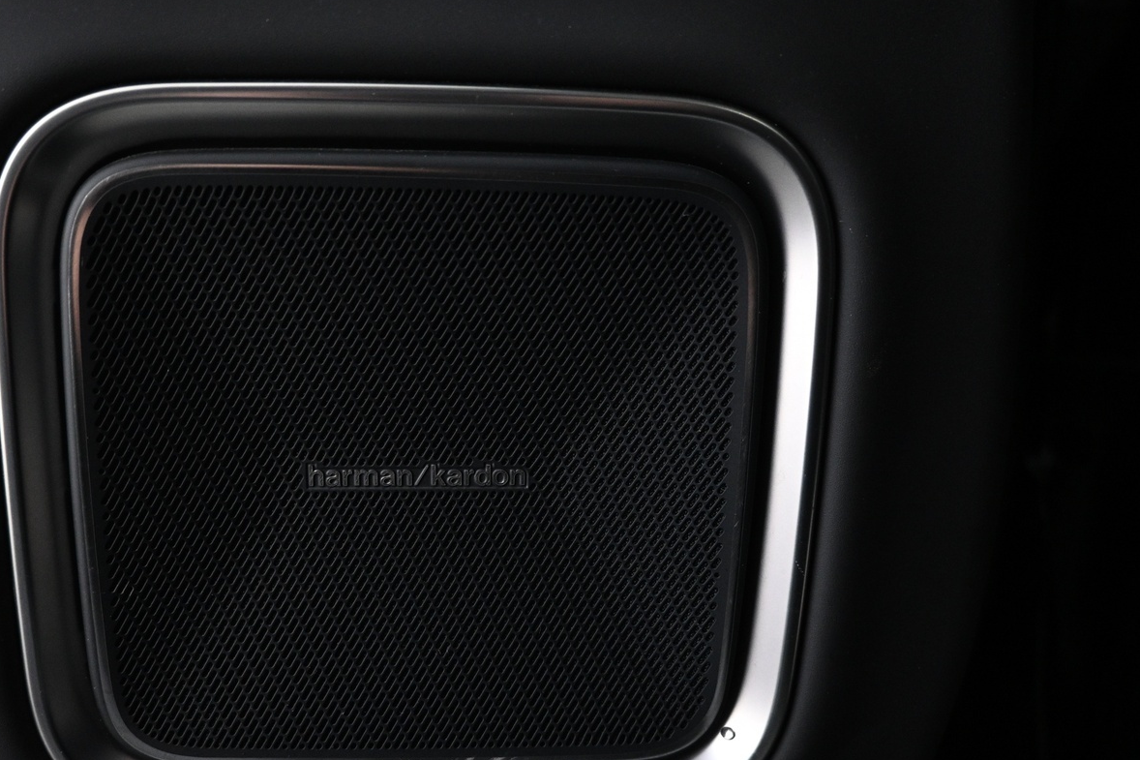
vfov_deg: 39.8
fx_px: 1045
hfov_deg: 56.9
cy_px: 450
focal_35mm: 33
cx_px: 471
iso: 1600
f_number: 3.5
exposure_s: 1/25
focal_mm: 16
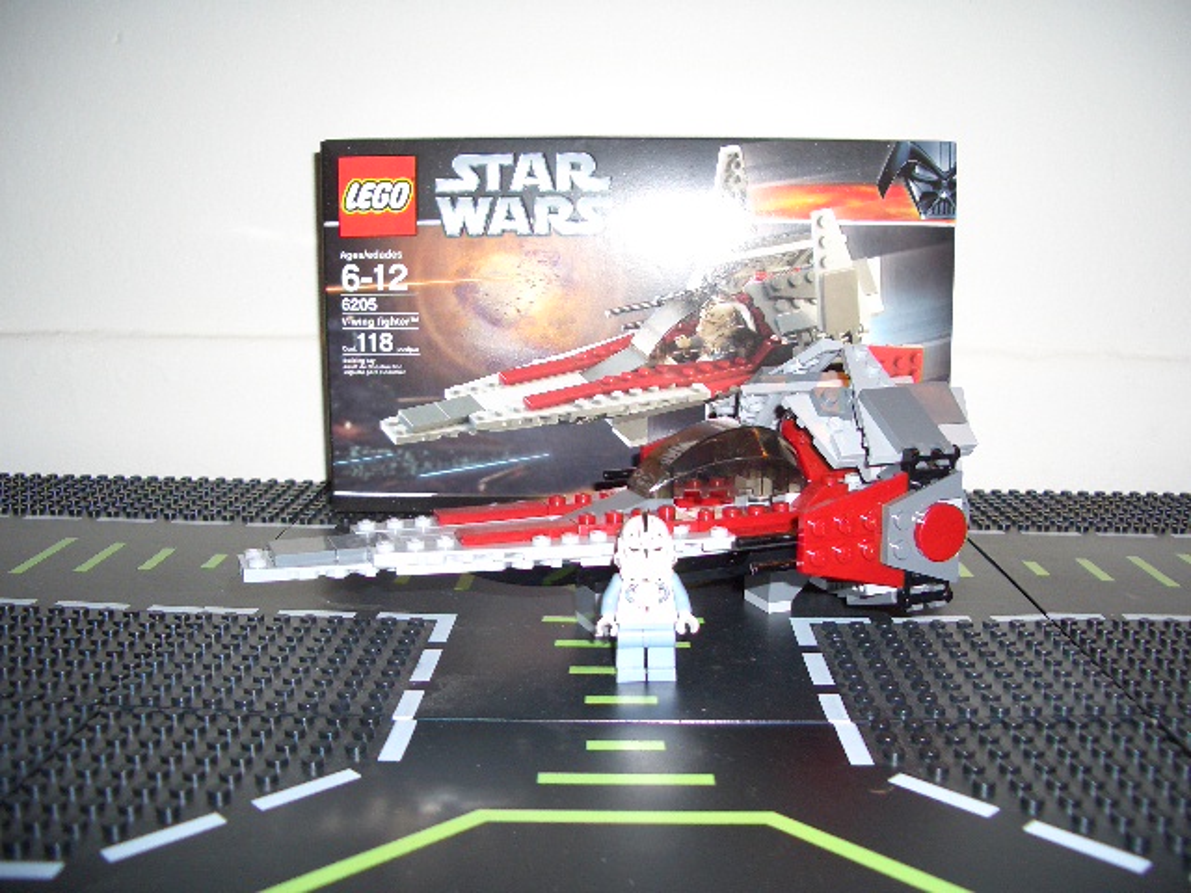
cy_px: 446
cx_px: 596
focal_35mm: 35
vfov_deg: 40.7
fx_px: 1204
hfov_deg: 52.6
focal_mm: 5.8
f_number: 2.6
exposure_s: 1/60
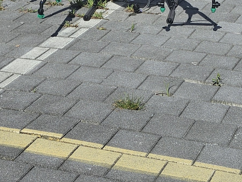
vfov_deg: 12.2
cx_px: 185
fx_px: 720
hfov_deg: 18.9
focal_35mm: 103
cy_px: -220
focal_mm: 5.4
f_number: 1.8
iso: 25
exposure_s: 1/3945
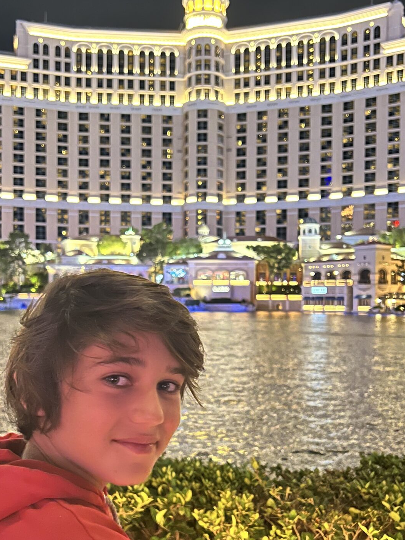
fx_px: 593
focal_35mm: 38
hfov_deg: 37.7
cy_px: 305
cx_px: 200
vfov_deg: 48.8
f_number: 1.5
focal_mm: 5.7
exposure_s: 1/20
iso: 1000
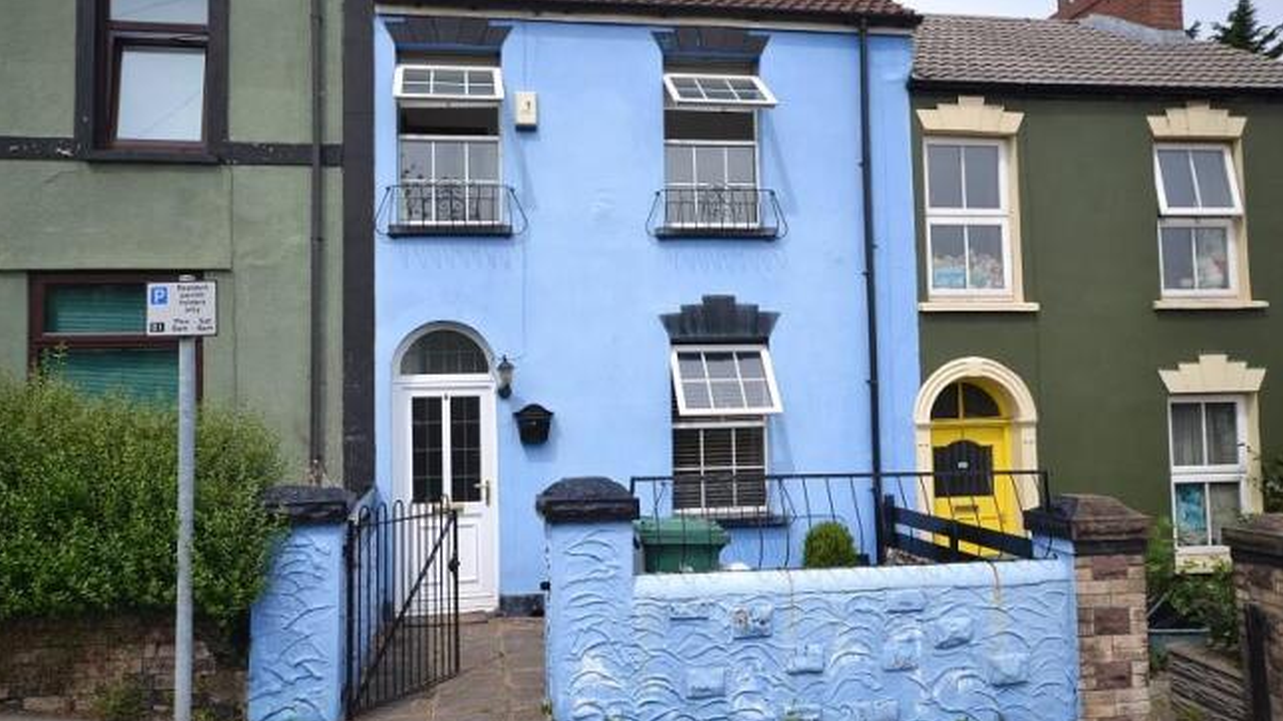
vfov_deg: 36.6
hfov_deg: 61.0
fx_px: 1088
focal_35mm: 32
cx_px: 632
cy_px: 338
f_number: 7.1
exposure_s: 1/200
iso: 100
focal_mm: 20
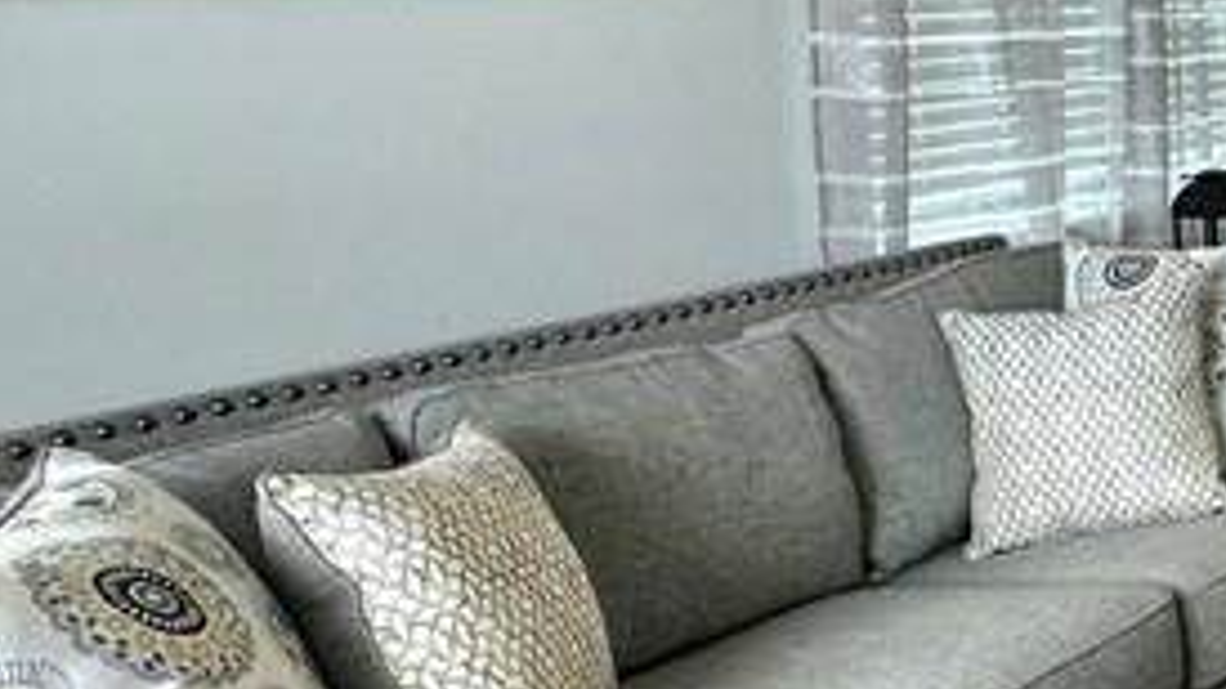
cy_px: 170
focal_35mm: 57
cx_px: 1852
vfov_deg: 20.9
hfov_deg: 26.3
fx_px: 1853
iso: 160
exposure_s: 1/120
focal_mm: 2.22
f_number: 2.2
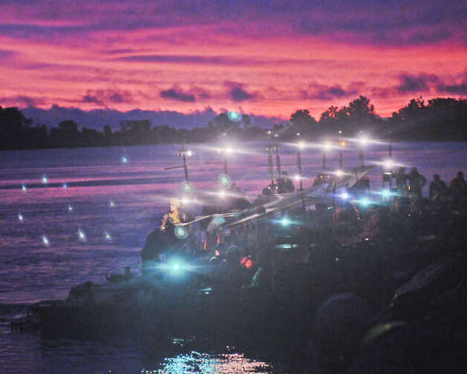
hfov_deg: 16.0
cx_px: 202
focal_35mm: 120
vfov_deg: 12.9
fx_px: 1659
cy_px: 186
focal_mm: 70
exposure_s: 1/40
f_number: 2.8
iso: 2500
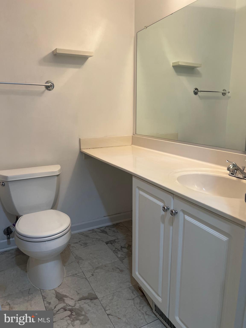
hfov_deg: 53.1
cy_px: 164
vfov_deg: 67.3
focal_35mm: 26
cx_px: 123
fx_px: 246
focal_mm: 5.7
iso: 125
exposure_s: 1/120
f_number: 1.5
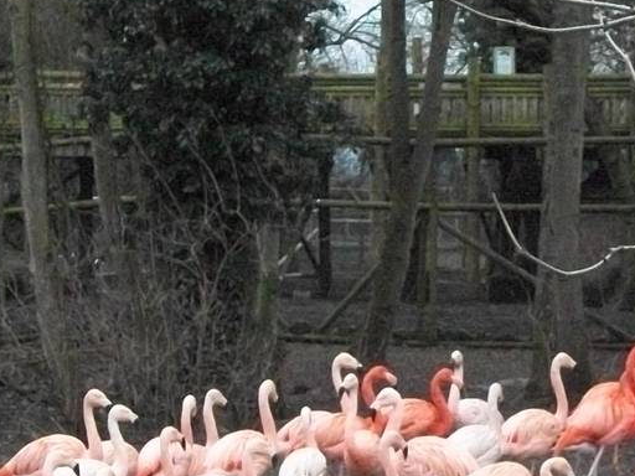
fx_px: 2293
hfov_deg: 15.7
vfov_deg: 11.9
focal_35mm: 125
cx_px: 485
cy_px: 270
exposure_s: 1/500
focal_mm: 7.1
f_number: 3.2
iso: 719
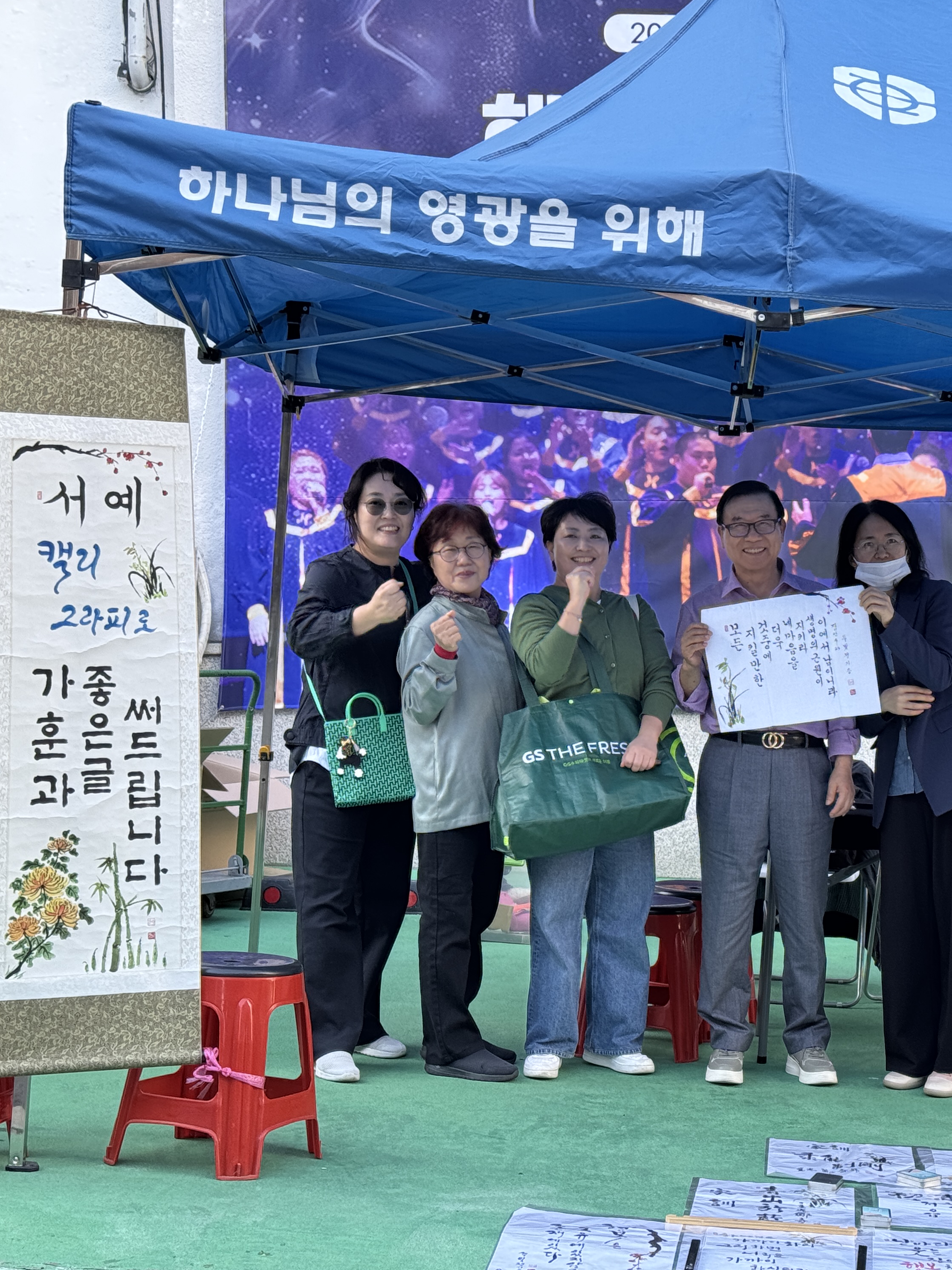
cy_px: 640
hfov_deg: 22.3
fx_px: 2383
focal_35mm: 65
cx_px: 777
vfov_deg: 29.8
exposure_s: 1/238
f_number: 1.78
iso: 64
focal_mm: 6.76
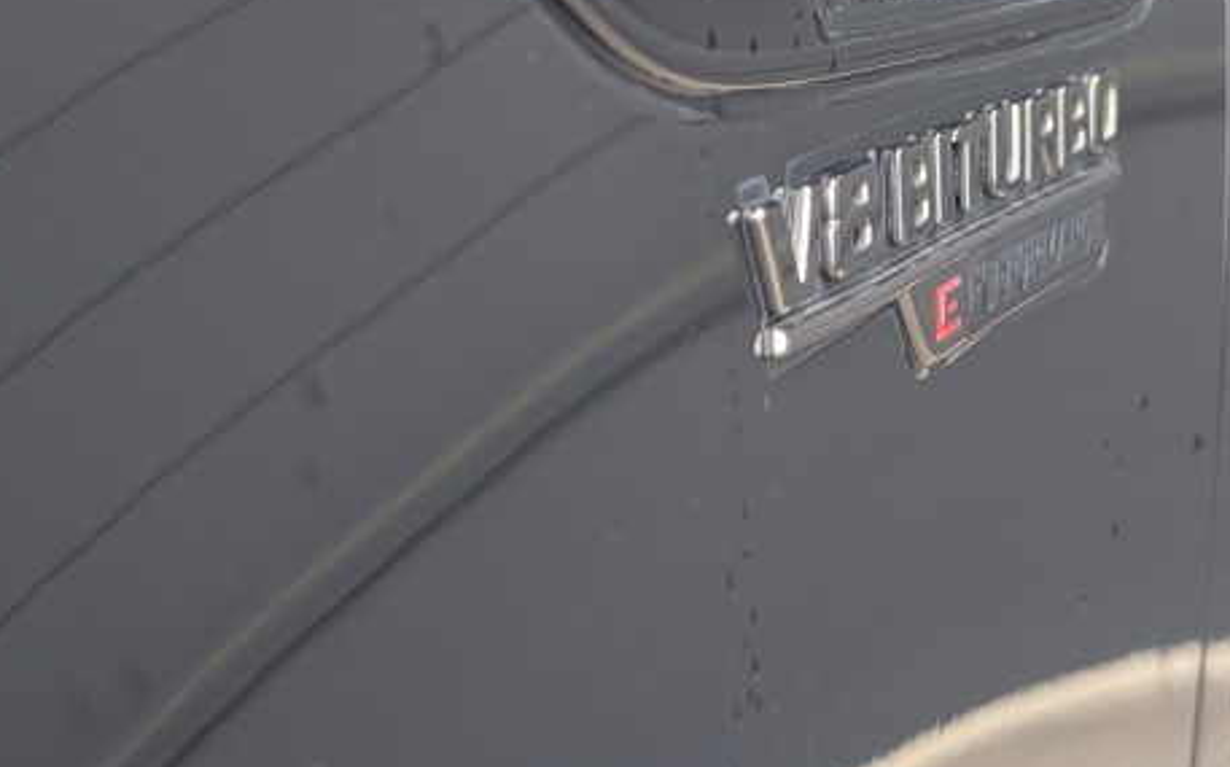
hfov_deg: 22.5
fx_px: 3049
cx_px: 958
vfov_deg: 14.3
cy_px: 143
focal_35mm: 91
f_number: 1.68
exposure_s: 1/245
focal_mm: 6.9
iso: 184
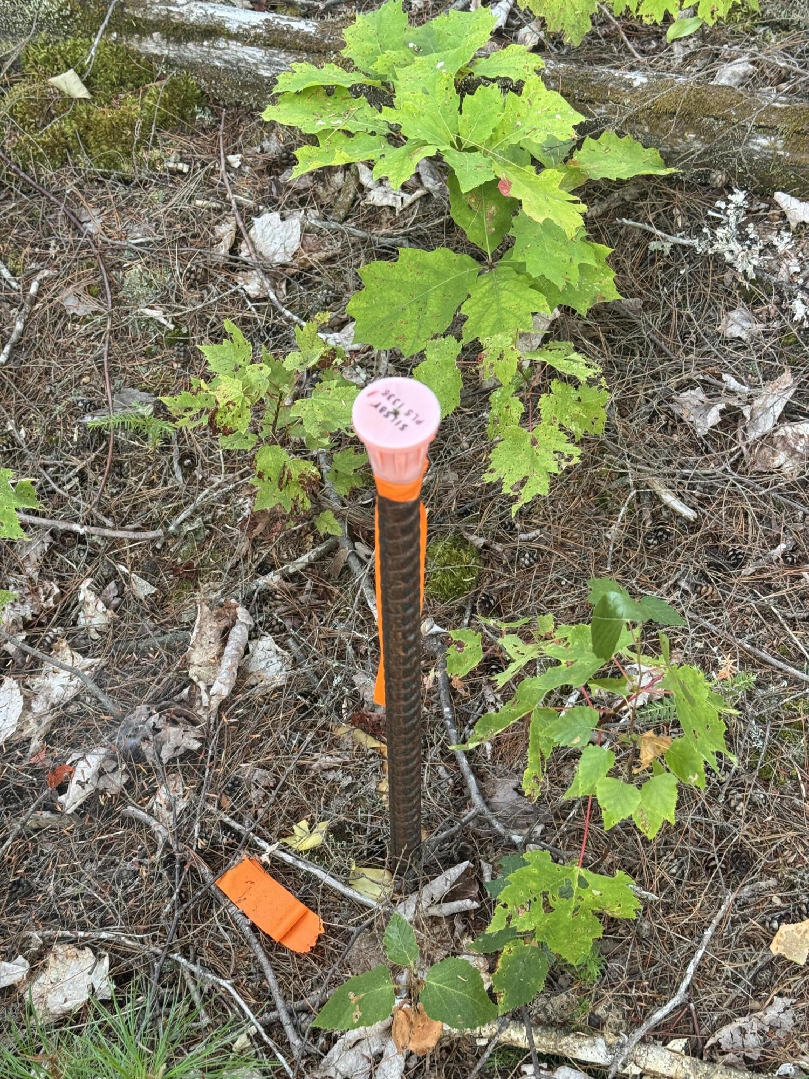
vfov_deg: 39.7
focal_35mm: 48
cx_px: 404
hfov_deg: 30.3
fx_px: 1496
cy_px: 540
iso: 100
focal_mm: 6.76
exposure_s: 1/96
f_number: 1.78
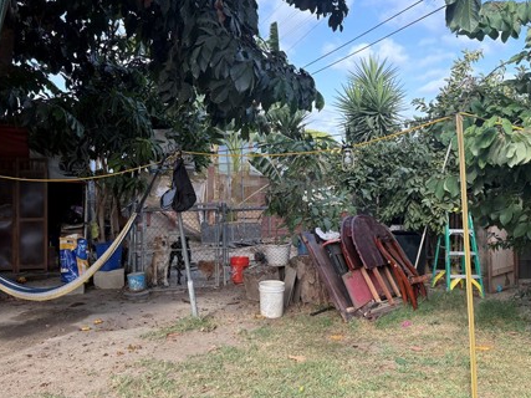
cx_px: 286
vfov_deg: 39.6
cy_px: 197
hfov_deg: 51.3
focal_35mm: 36
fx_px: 552
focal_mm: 6.76
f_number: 1.78
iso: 100
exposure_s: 1/868
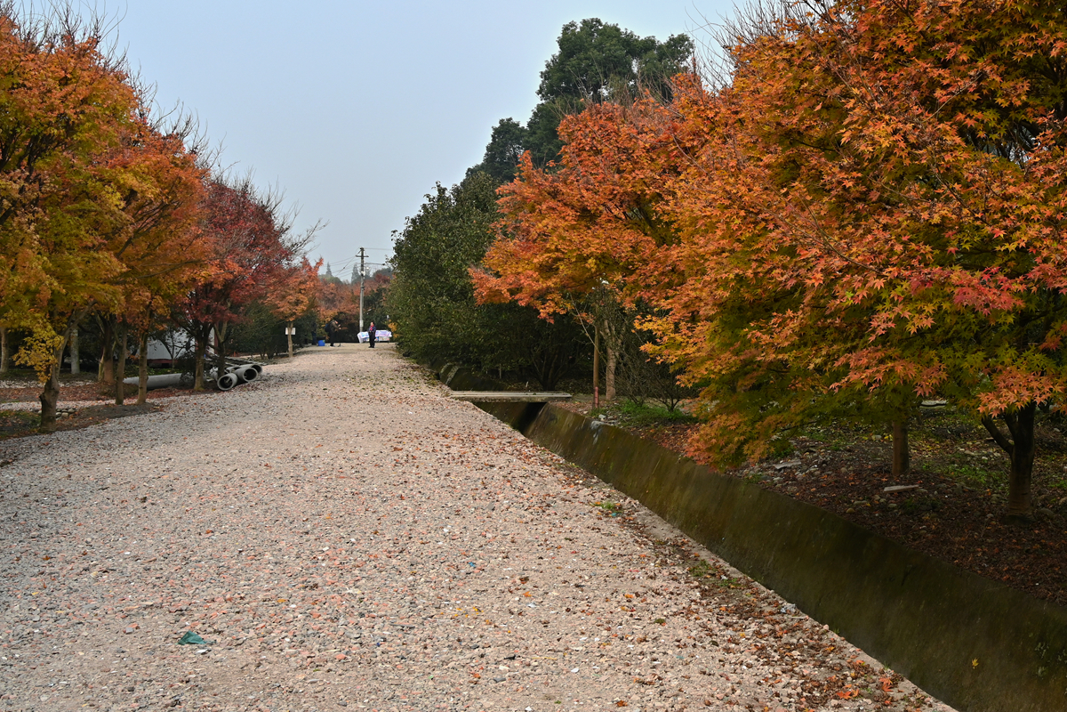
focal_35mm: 29
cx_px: 534
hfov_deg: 63.7
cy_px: 356
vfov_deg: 45.0
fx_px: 859
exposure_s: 1/80
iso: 200
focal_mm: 29
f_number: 11
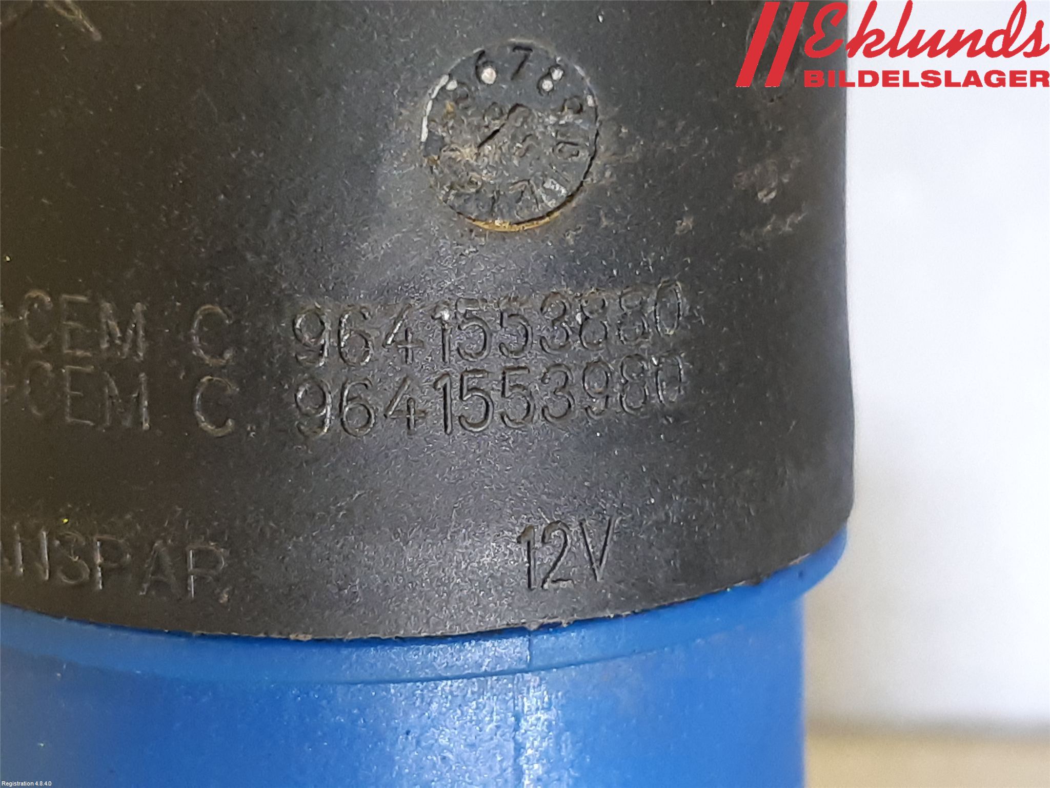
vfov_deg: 53.1
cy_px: 394
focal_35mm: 26
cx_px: 525
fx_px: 789
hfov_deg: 67.3
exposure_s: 1/50
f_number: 1.7
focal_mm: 3.93
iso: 200
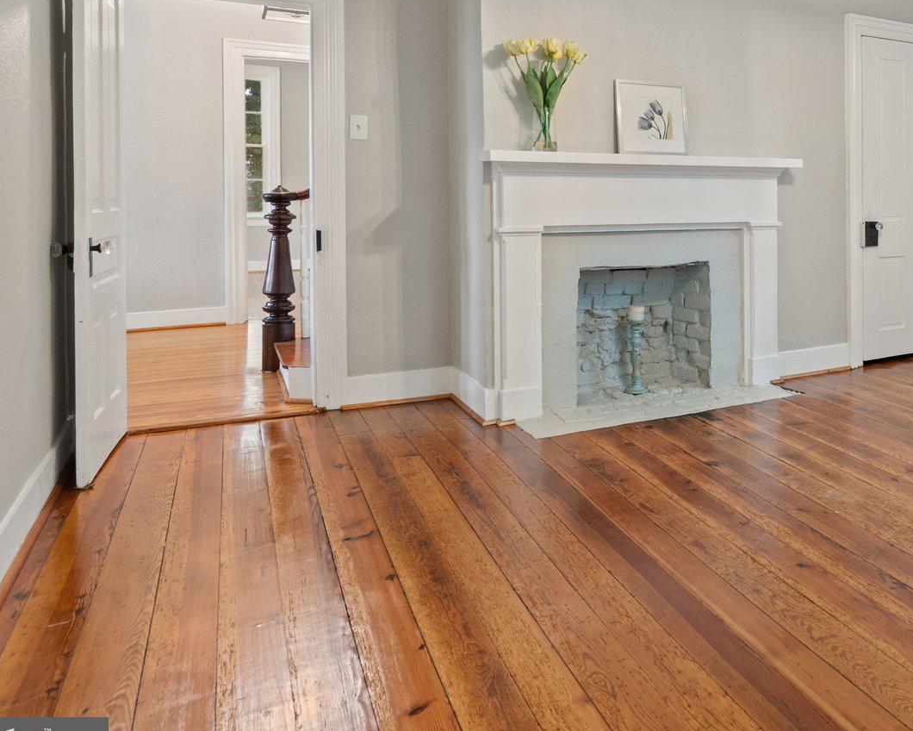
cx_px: 799
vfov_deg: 48.3
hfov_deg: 53.8
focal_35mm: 29
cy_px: 192
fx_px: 784
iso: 500
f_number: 8
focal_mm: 16
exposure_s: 1/4
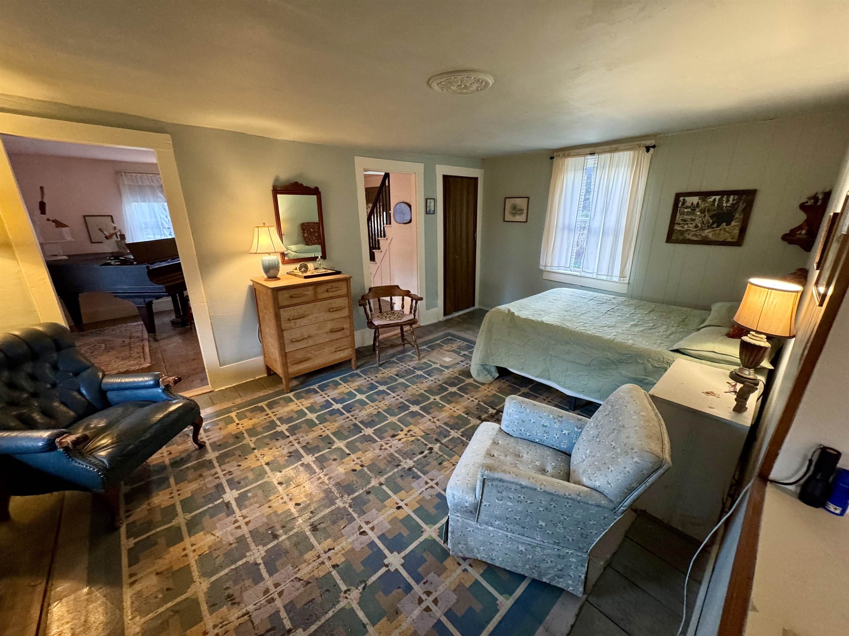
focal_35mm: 14
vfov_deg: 85.7
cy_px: 318
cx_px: 424
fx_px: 343
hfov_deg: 102.1
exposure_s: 1/60
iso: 320
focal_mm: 2.22
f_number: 2.2
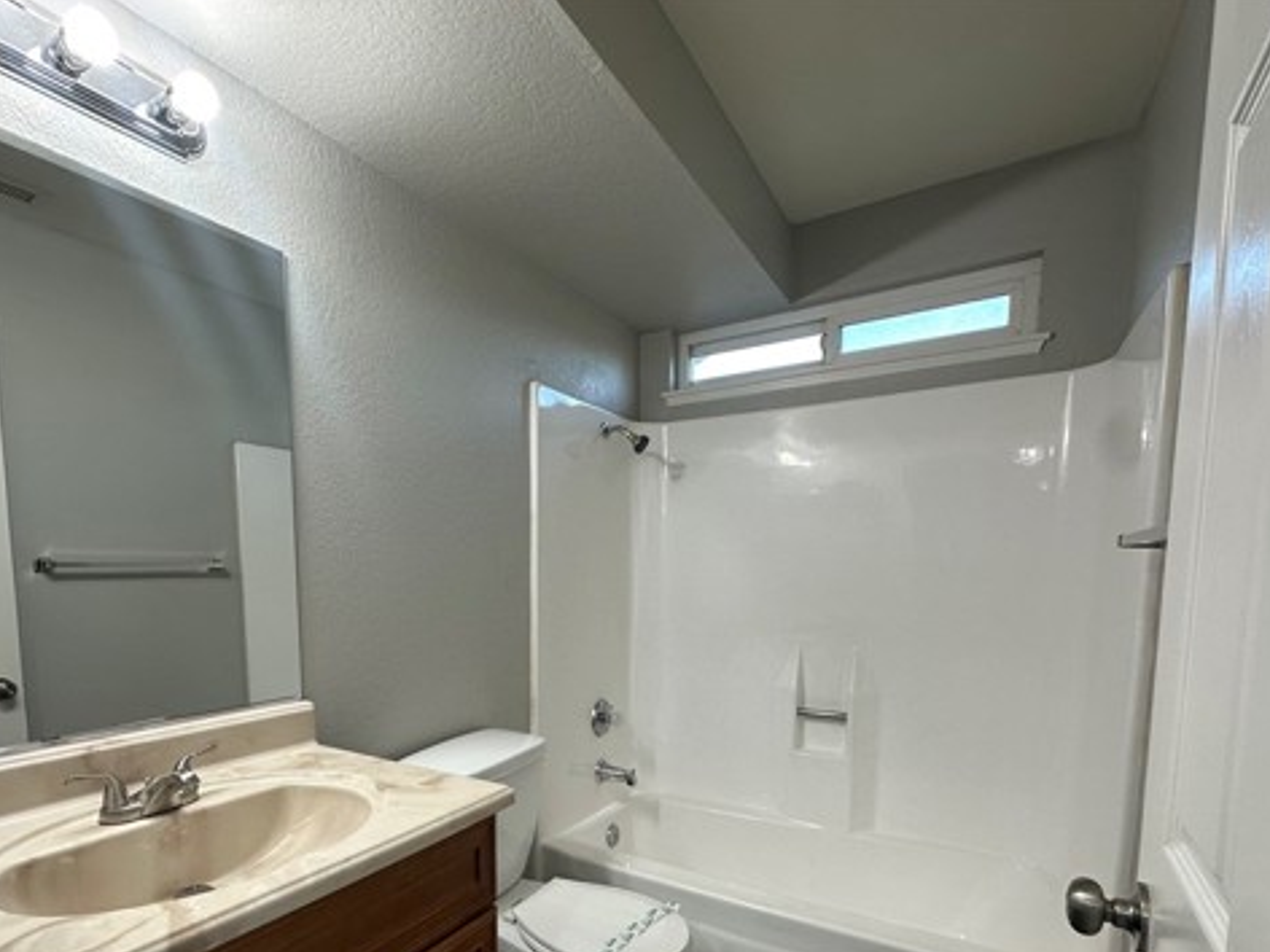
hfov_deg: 84.2
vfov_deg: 66.8
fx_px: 697
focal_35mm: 19
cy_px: 637
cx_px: 552
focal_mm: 2.22
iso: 160
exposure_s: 1/120
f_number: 2.2
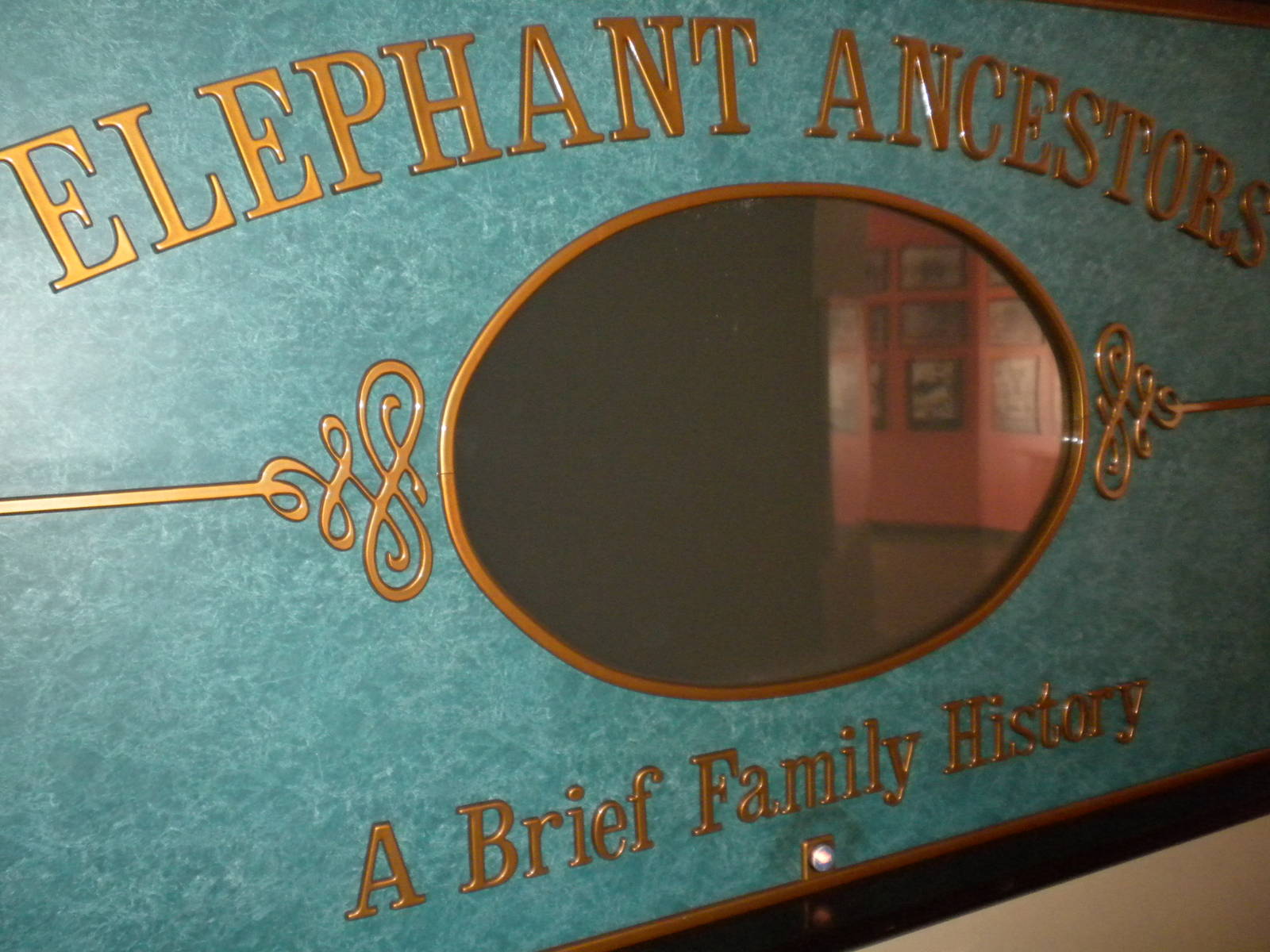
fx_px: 1357
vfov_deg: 38.7
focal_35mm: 37
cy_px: 476
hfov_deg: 50.1
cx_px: 635
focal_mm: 6.6
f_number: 3.5
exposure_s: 1/4
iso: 400
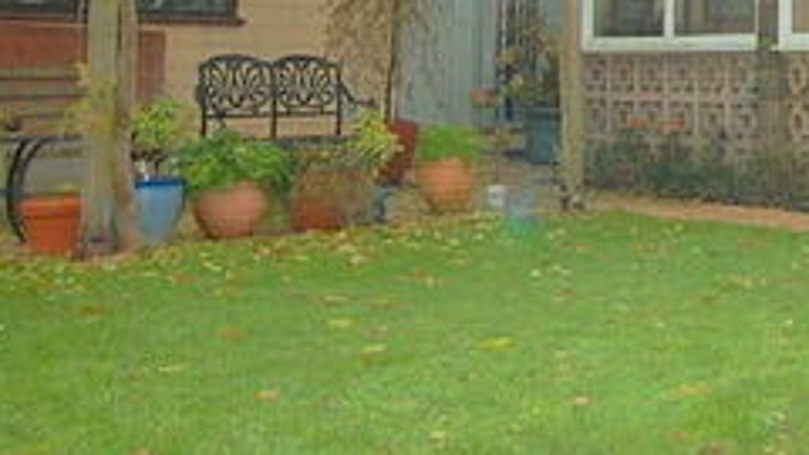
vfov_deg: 20.5
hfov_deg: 35.6
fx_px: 1180
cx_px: 731
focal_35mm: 55
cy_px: -78
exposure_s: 1/500
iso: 220
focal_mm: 12
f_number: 5.6
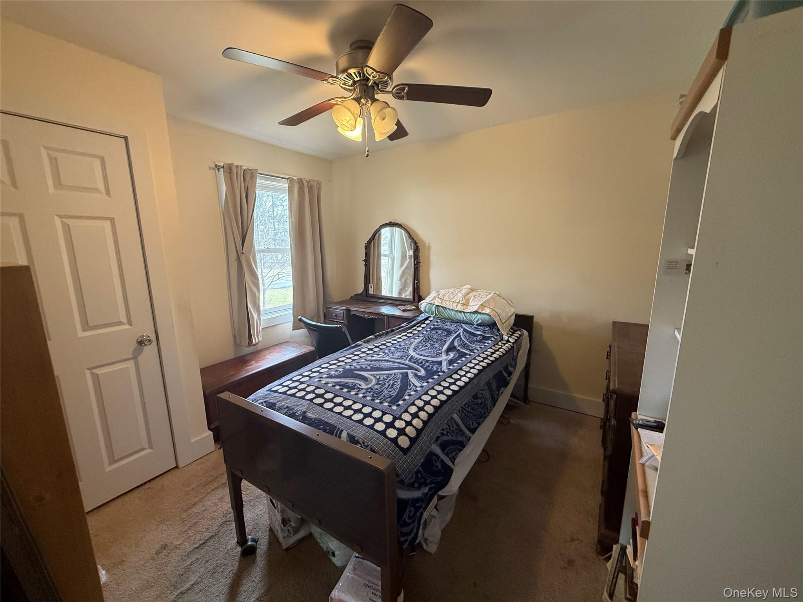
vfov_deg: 85.7
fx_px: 325
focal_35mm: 14
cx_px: 402
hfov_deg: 102.1
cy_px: 301
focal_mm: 2.22
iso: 500
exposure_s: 1/120
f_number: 2.2
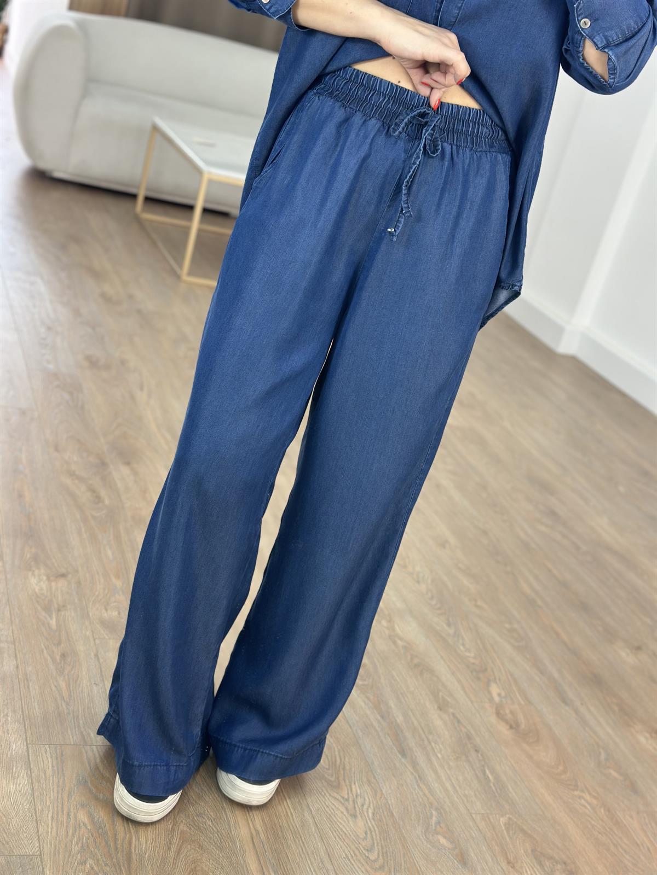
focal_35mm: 48
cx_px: 328
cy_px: 438
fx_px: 1215
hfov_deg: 30.3
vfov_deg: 39.7
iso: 100
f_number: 1.78
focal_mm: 6.86
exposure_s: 1/100
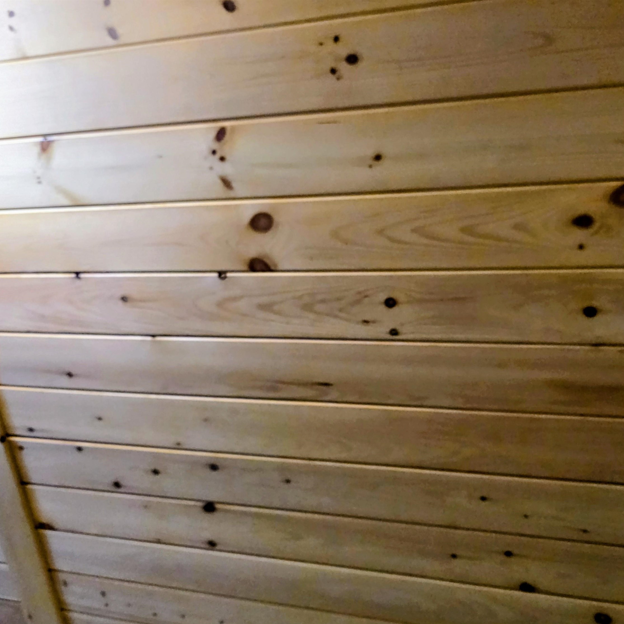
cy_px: 322
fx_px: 571
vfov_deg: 57.3
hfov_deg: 57.1
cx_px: 349
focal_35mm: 28
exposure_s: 1/120
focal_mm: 6.3
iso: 800
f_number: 1.7
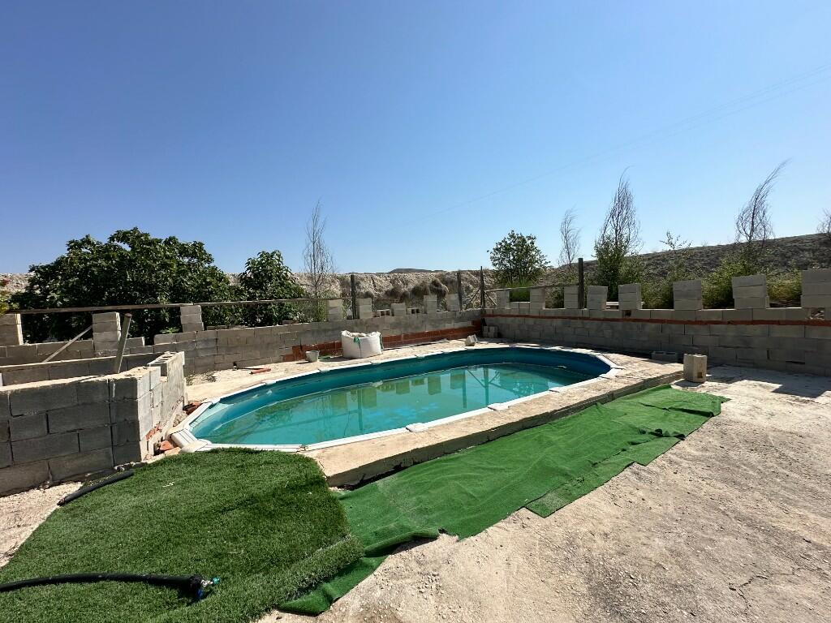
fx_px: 336
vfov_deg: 85.7
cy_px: 312
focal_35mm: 14
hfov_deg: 102.1
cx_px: 416
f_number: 2.2
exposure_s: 1/3401
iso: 40
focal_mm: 2.22
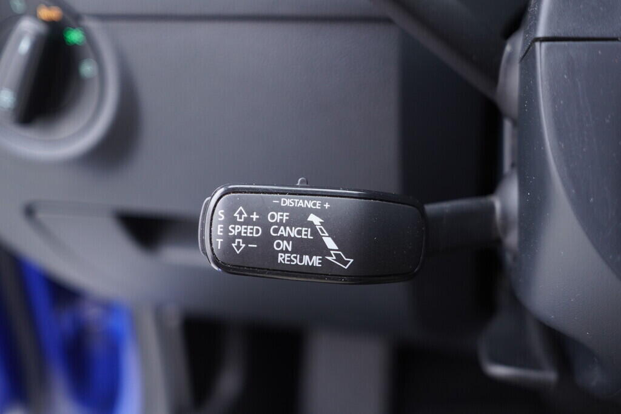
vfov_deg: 36.9
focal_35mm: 36
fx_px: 621
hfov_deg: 53.1
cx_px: 310
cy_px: 207
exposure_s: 1/40
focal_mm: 24
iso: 400
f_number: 2.8
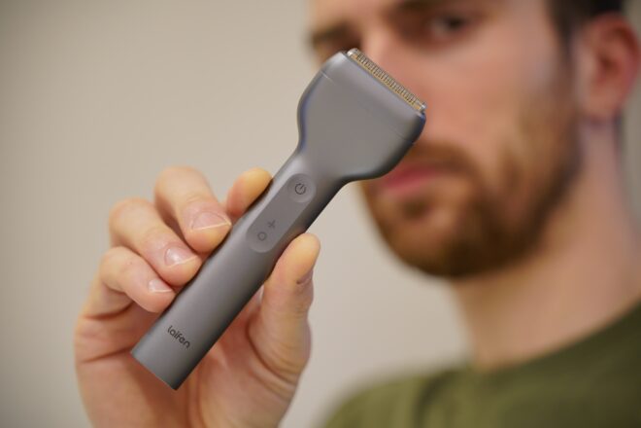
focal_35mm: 75
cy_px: 214
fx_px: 1335
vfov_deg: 18.2
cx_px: 320
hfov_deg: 27.0
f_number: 2.8
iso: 500
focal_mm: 75
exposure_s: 1/60
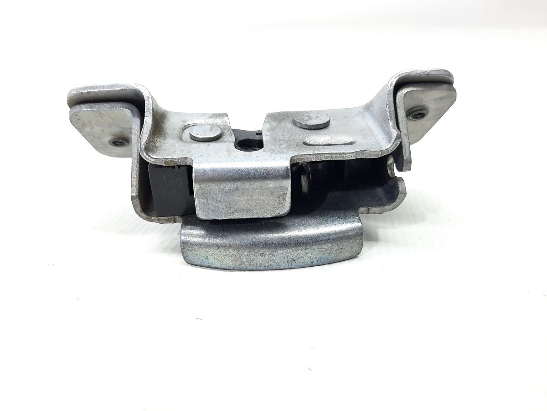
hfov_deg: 69.4
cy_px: 206
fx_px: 395
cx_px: 274
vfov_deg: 54.9
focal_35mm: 25
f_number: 2
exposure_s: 1/50
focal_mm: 4.6
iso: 160
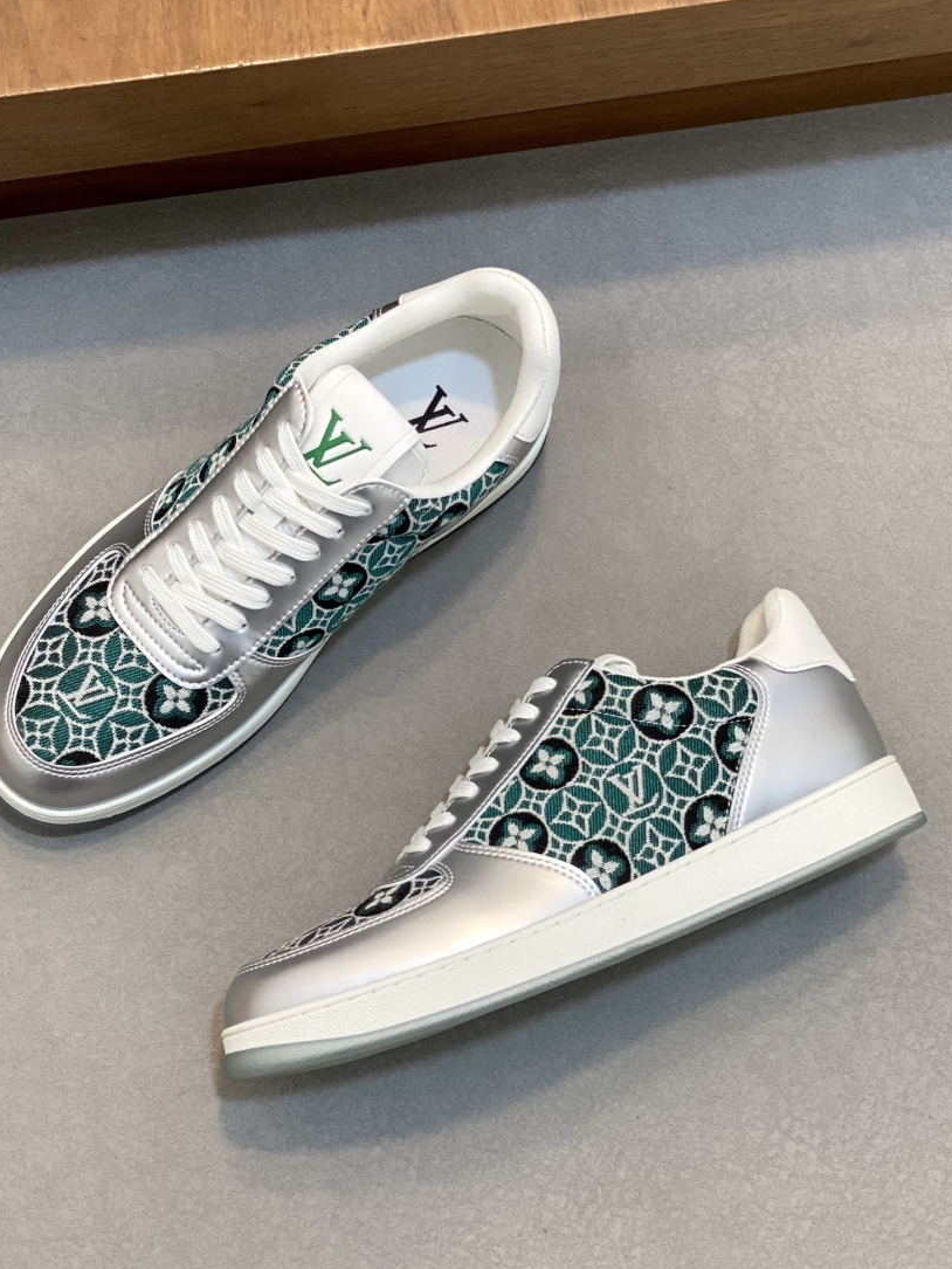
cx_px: 372
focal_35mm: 69
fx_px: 2530
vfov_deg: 28.2
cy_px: 665
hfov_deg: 21.3
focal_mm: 6
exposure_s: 1/100
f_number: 2
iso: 100
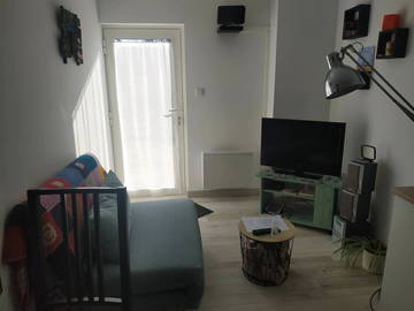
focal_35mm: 24
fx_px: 287
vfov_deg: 56.8
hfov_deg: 71.6
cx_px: 207
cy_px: 156
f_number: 1.9
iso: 250
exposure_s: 1/1138
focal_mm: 3.94
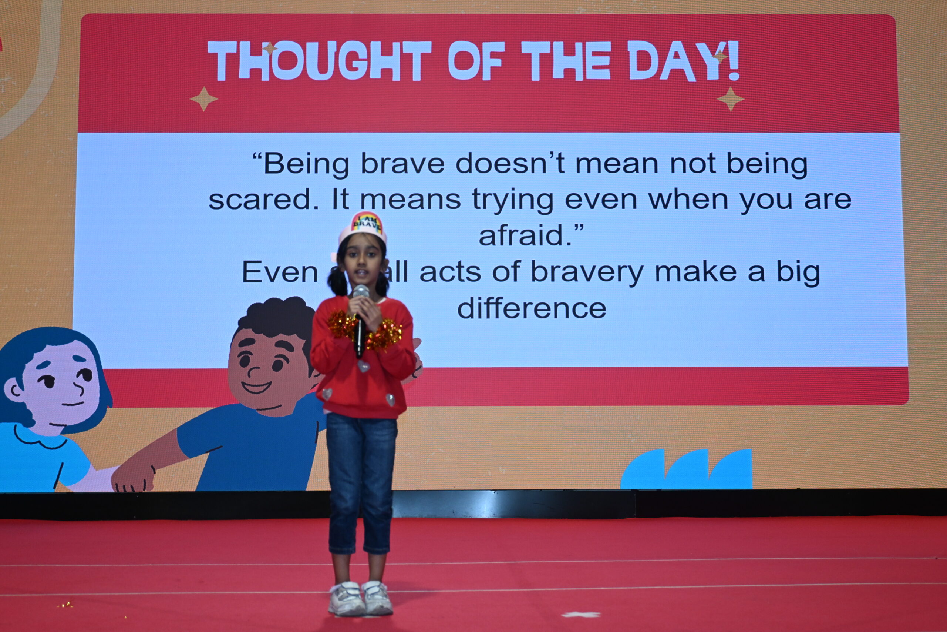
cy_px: 316
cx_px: 474
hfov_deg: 41.7
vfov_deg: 28.5
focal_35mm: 47
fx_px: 1243
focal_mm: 31.5
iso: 640
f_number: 5
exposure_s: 1/80
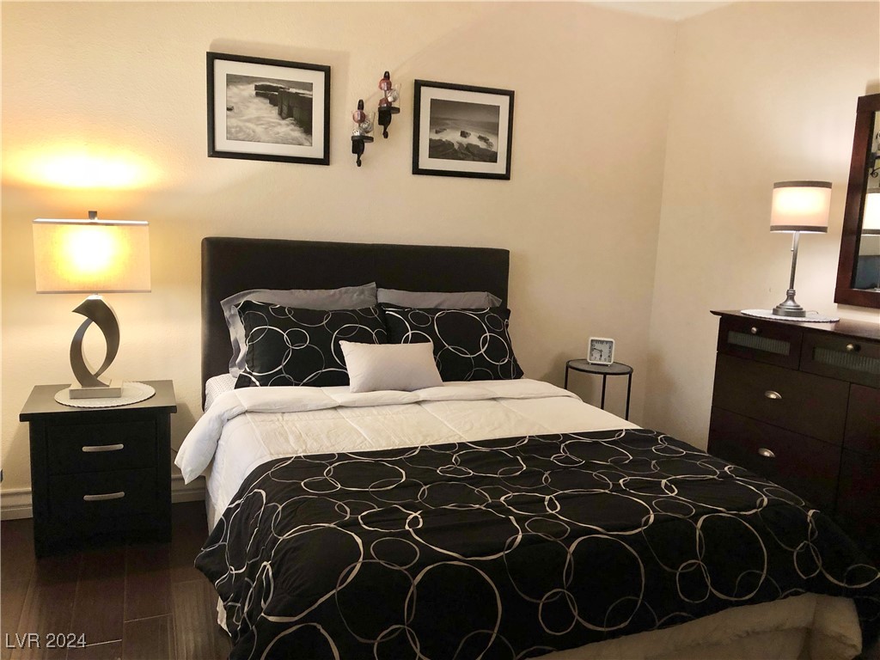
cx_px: 440
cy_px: 330
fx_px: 712
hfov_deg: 63.4
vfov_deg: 49.7
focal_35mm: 28
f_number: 1.8
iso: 40
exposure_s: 1/15
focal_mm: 3.99
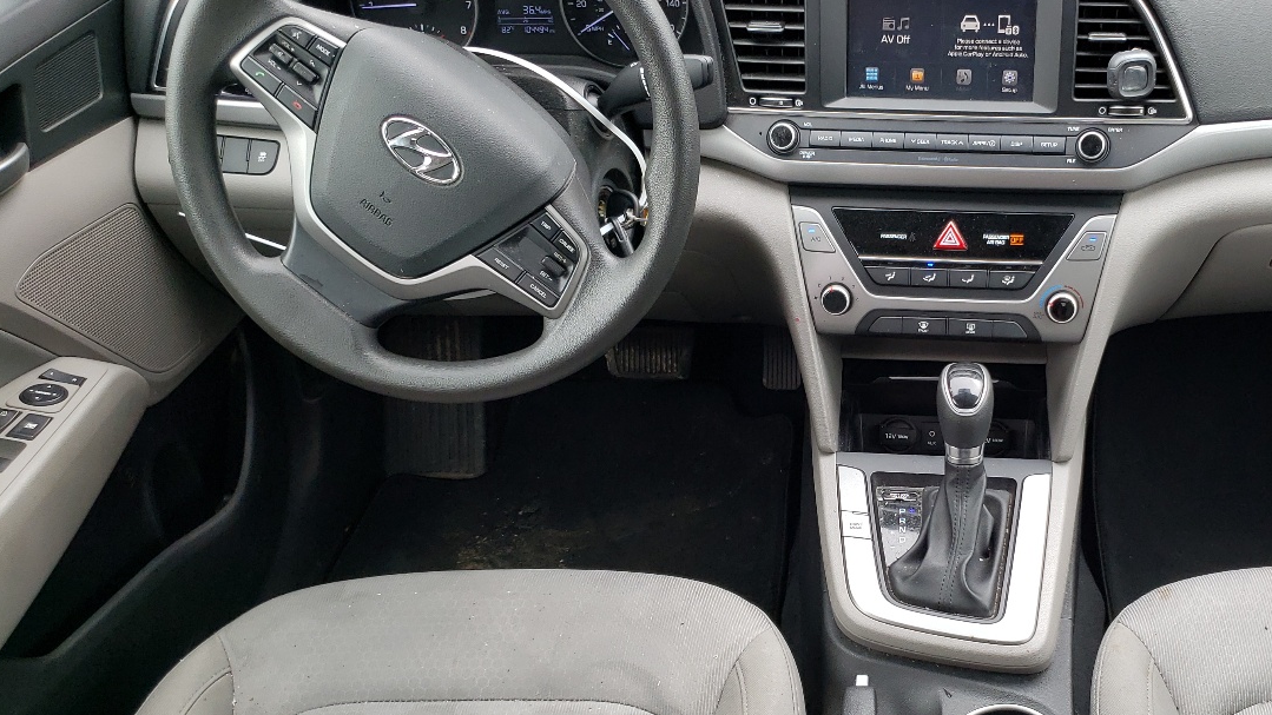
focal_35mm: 42
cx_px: 931
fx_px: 1417
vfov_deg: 28.2
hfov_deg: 46.8
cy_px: 459
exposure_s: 1/156
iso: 50
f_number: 1.5
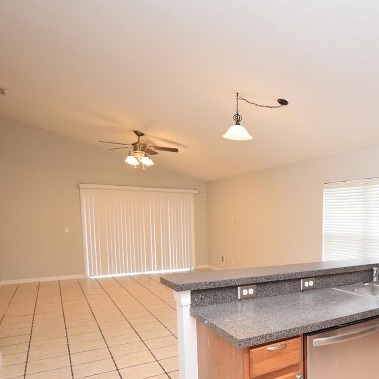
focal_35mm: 26
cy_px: 252
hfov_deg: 54.8
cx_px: 324
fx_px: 322
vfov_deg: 59.6
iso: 800
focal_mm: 10
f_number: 3.5
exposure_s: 1/100
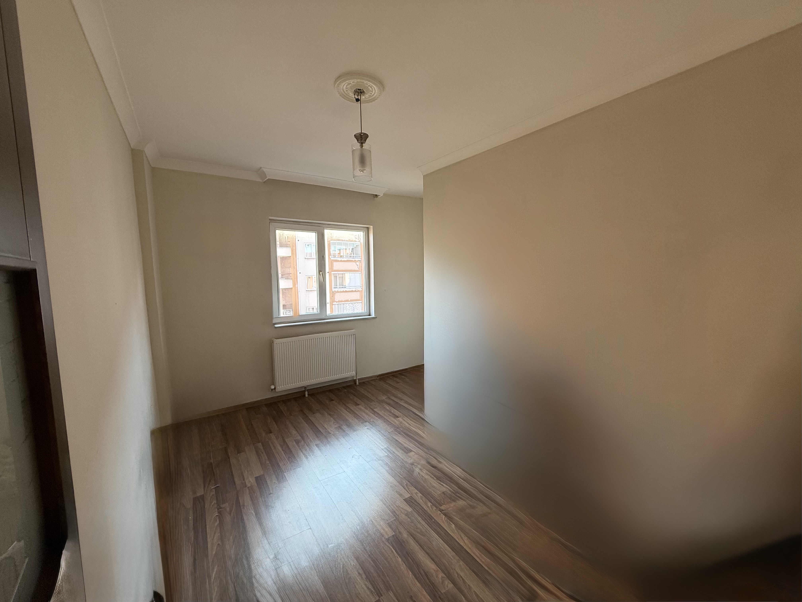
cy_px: 301
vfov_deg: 85.7
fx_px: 324
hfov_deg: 102.1
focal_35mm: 14
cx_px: 401
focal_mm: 2.22
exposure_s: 1/99
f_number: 2.2
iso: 160
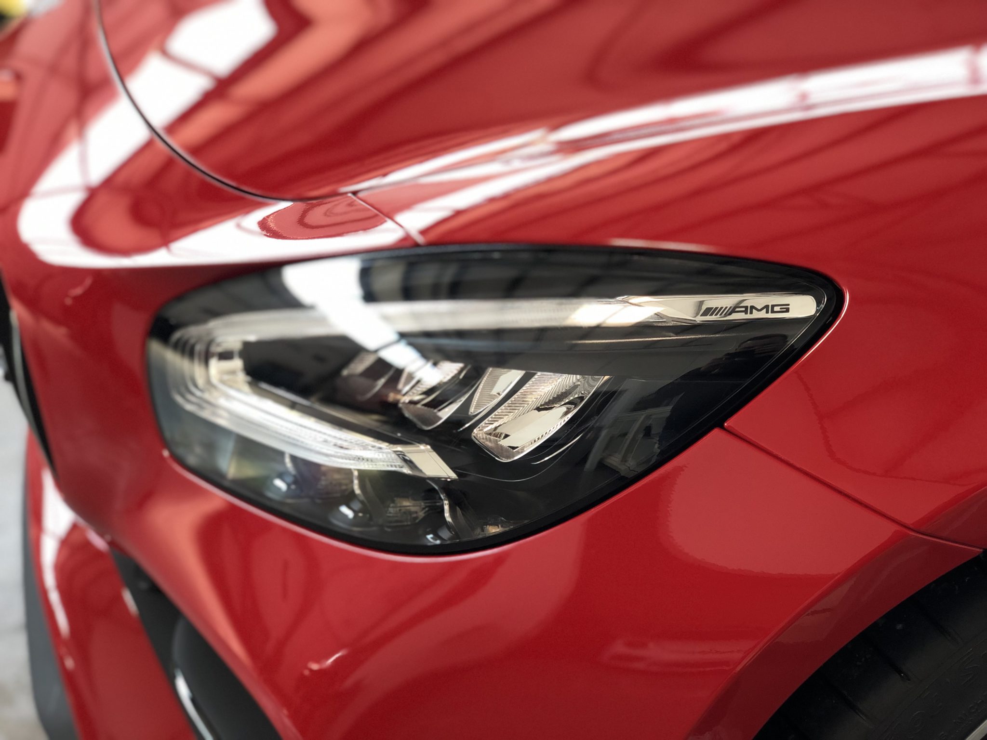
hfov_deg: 36.8
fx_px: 1483
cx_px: 494
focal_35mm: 52
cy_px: 370
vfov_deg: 28.0
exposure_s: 1/60
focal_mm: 6
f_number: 2.4
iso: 64
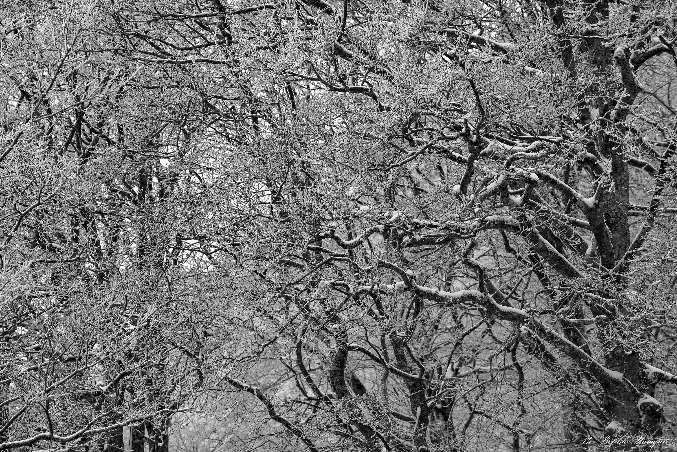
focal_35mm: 200
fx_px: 3761
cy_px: 226
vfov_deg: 6.9
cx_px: 338
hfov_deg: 10.3
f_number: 9
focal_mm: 200
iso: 50
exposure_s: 1/60
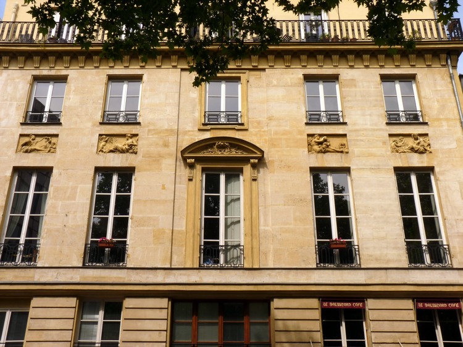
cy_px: 174
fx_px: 495
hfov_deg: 50.1
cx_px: 232
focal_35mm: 37
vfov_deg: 38.7
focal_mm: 6.6
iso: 80
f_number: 8
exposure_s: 1/200
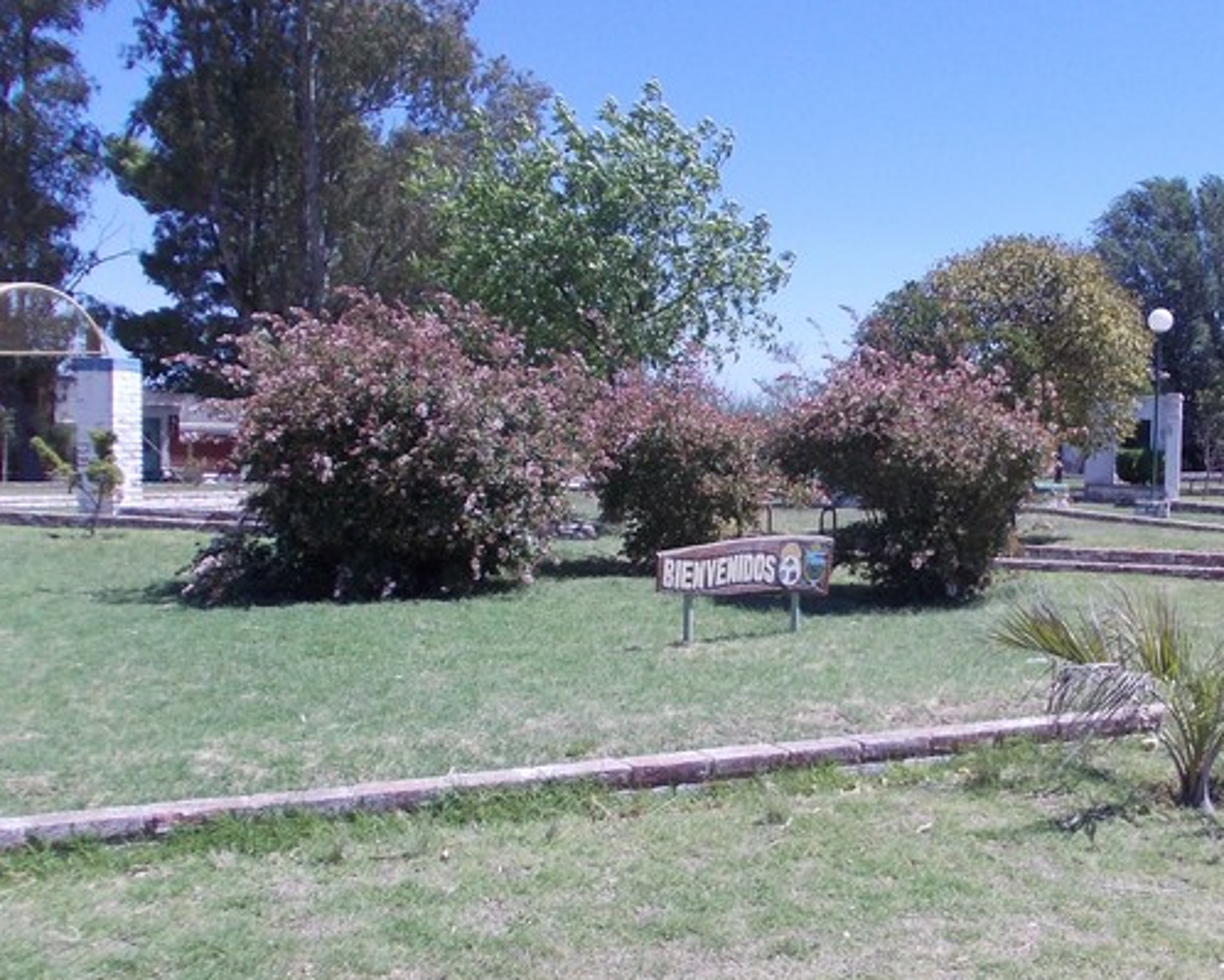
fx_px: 1522
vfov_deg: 35.7
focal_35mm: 42
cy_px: 543
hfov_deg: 43.1
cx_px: 828
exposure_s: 1/320
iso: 80
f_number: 5.4
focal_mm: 4
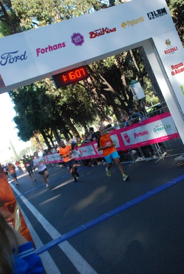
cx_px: 92
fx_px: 252
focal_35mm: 33
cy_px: 137
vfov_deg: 57.1
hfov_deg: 40.2
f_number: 3.8
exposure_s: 1/800
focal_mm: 22
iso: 1000
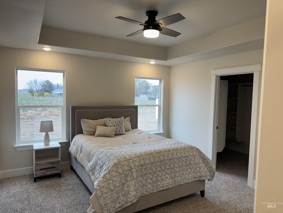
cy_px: 106
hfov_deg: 71.6
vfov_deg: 56.8
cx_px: 142
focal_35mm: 24
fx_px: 196
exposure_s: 1/120
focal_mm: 6.76
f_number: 1.78
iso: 50
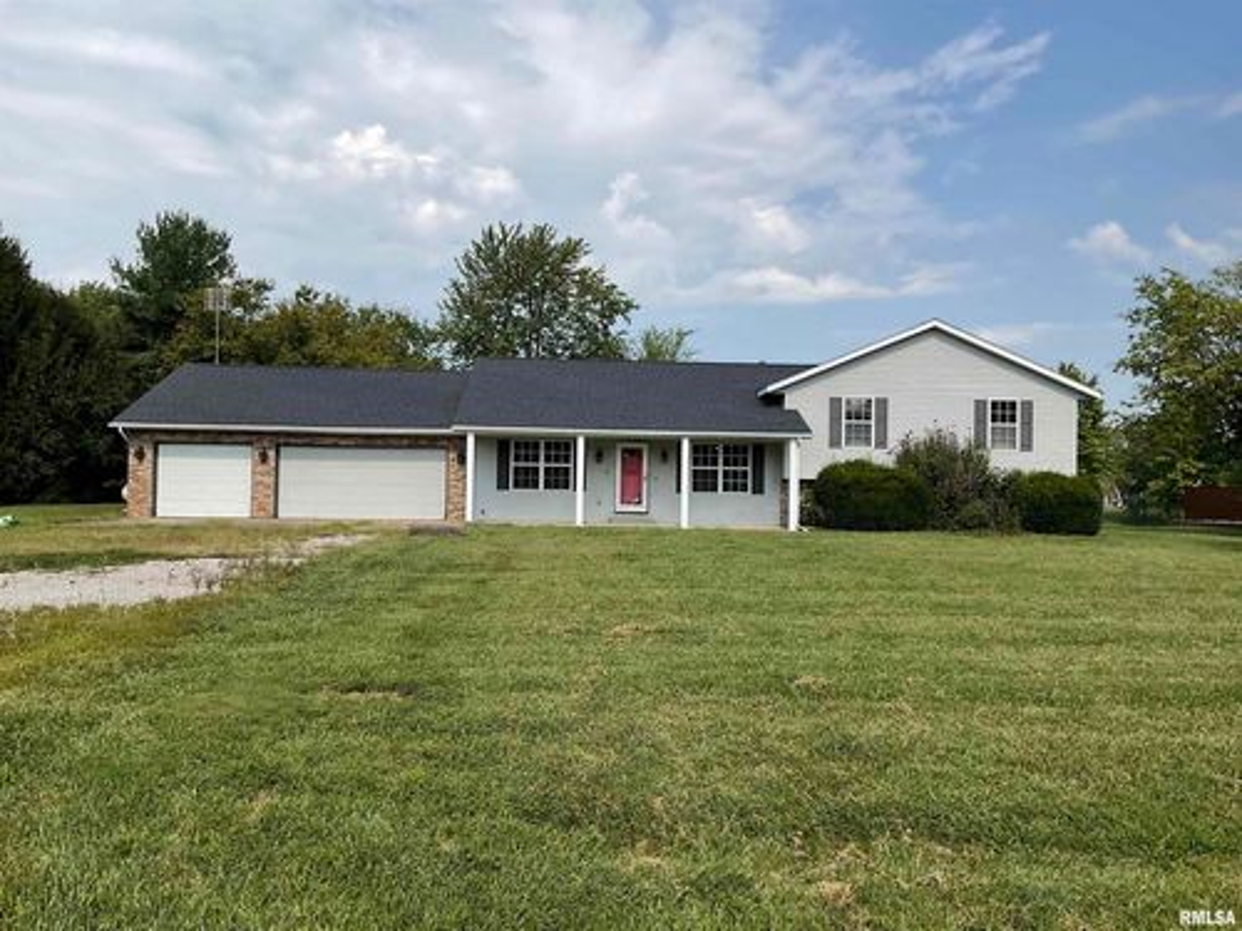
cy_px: 466
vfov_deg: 48.2
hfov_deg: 61.7
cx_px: 621
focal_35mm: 29
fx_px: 1041
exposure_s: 1/2141
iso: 16
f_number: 1.8
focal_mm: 3
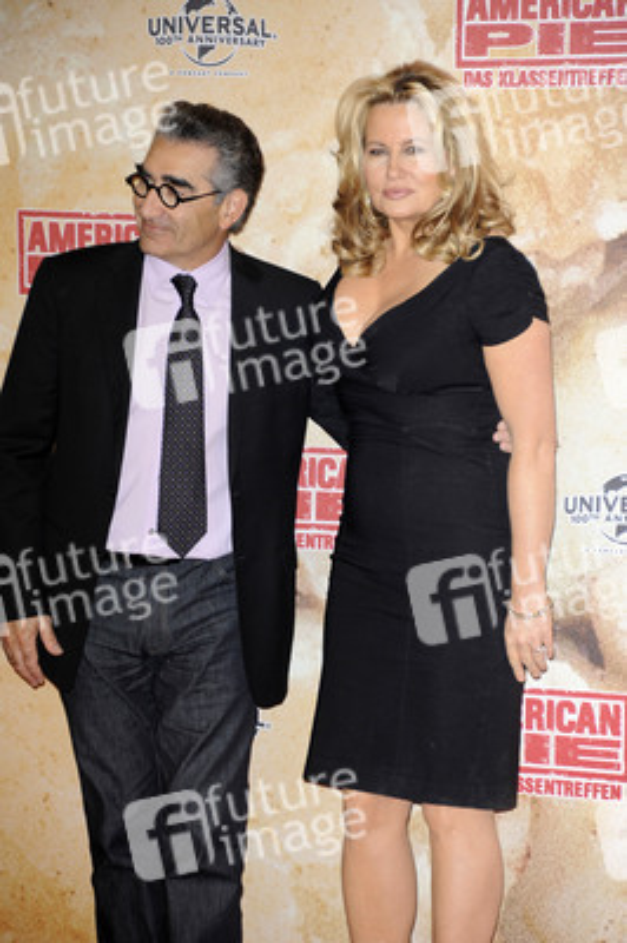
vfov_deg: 11.4
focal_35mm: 180
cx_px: 314
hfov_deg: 7.6
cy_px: 472
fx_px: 4710
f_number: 5.6
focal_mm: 180
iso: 1250
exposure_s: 1/250
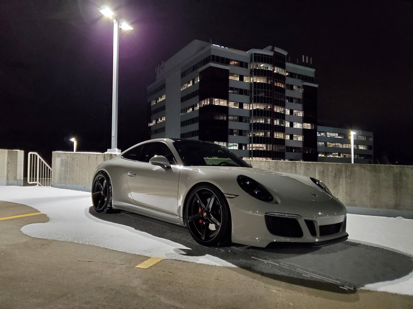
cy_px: 154
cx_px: 206
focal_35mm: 26
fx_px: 310
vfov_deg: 53.1
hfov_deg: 67.3
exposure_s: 1/30
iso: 640
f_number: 1.5
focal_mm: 4.3
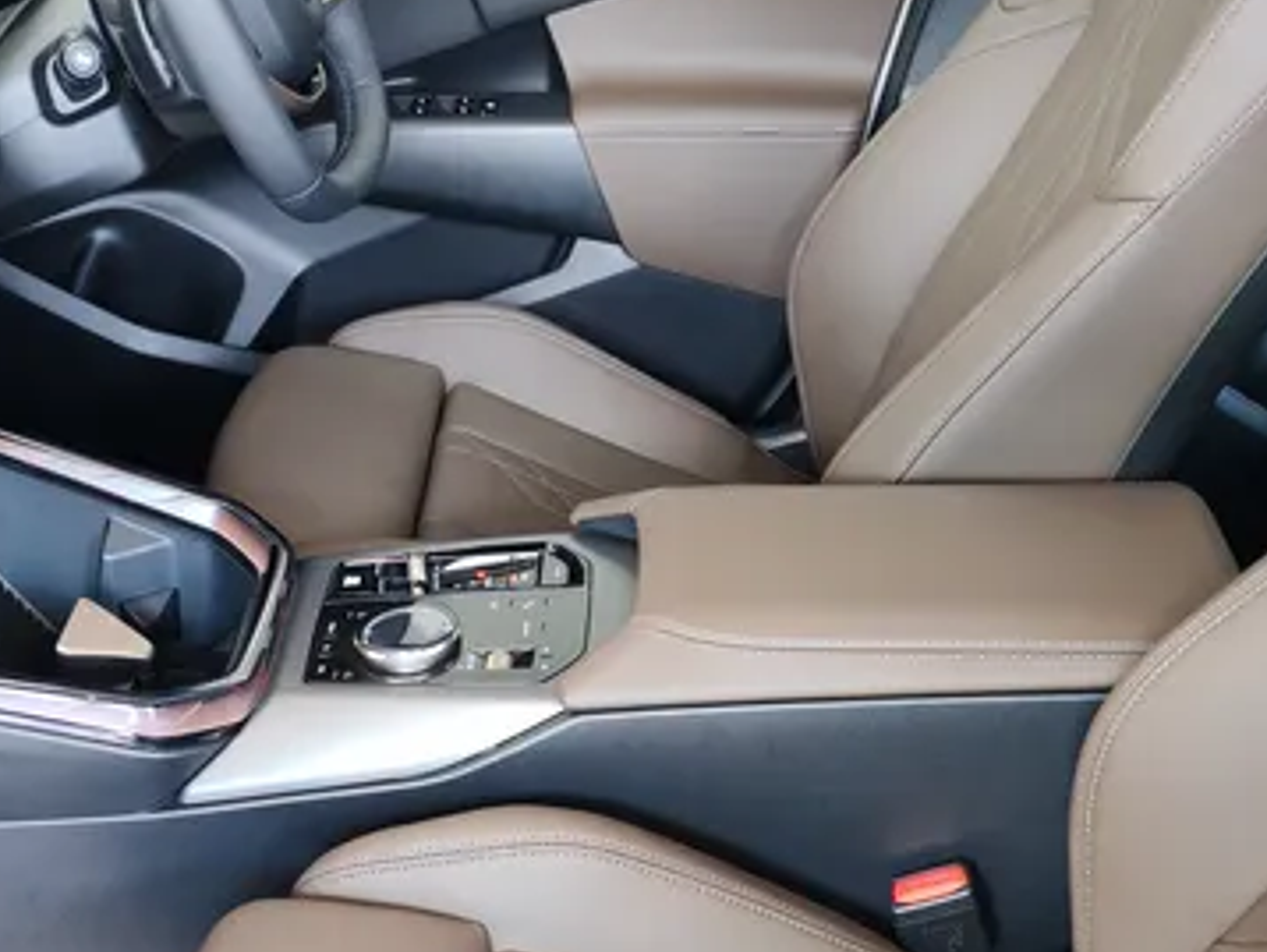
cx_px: 612
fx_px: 2124
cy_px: 658
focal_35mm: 58
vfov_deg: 25.1
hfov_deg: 33.2
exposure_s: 1/50
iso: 640
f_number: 1.95
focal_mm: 5.52
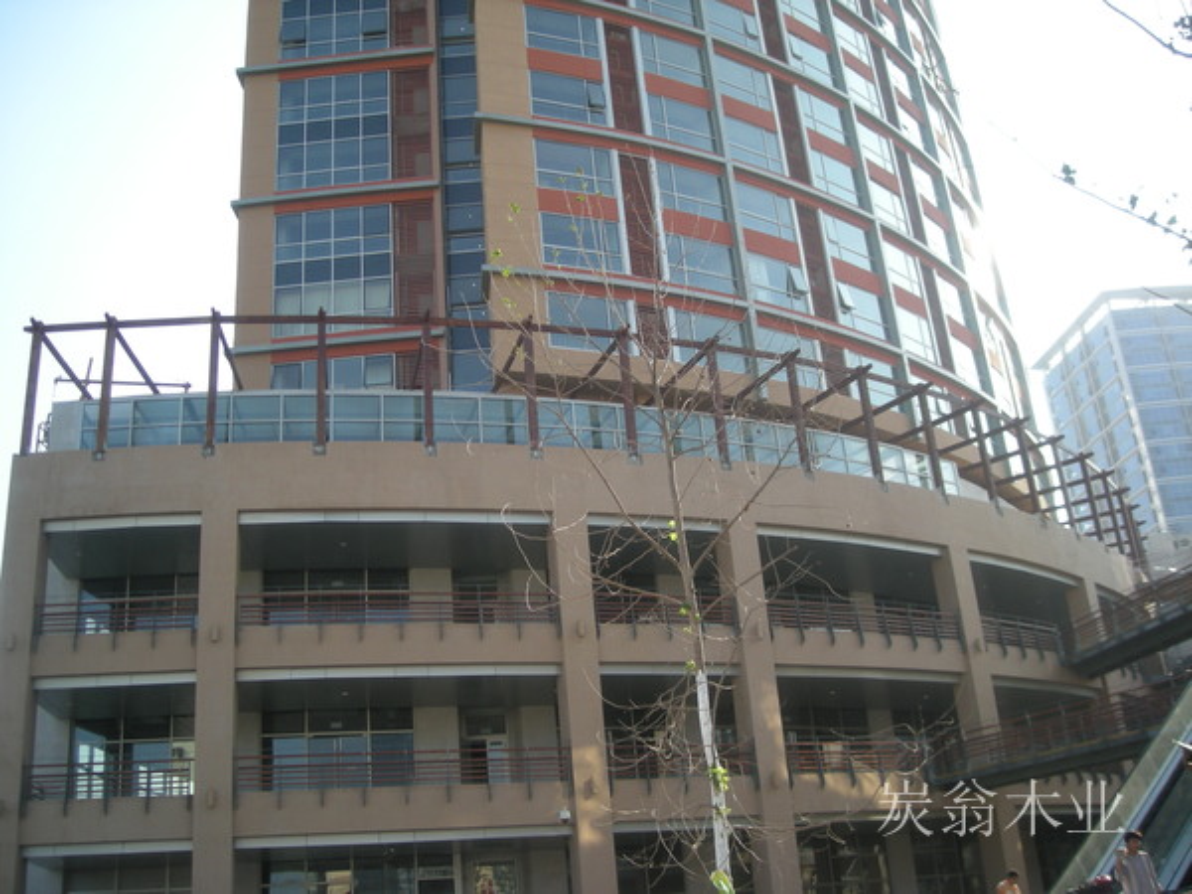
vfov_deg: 40.7
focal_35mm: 35
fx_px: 1205
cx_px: 596
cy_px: 447
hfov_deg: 52.6
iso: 50
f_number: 2.8
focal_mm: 5.7
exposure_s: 1/267
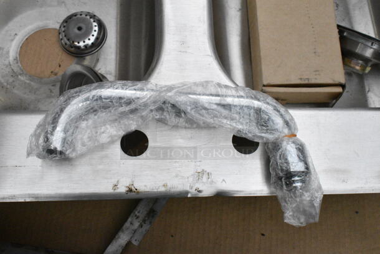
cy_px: 127
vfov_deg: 33.1
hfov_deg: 47.9
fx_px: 428
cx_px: 190
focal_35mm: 40
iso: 6400
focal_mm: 27
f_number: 16
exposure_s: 1/1000
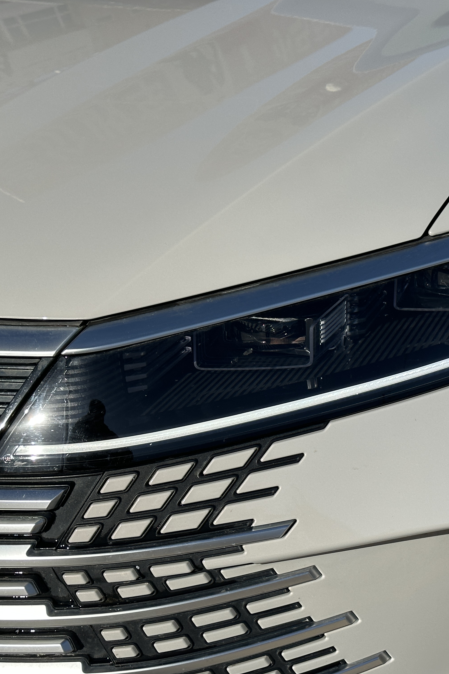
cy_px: 337
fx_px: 1253
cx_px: 282
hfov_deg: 20.3
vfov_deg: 30.1
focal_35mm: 67
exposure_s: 1/5000
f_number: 1.78
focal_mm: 6.86
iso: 64
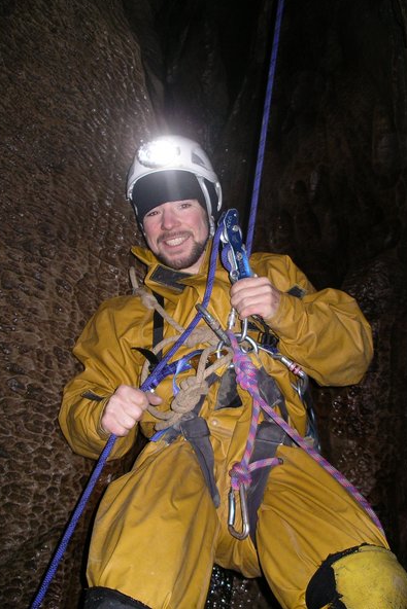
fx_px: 661
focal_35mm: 39
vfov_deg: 49.5
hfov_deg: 34.2
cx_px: 215
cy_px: 301
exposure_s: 1/40
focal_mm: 7.8
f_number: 2.8
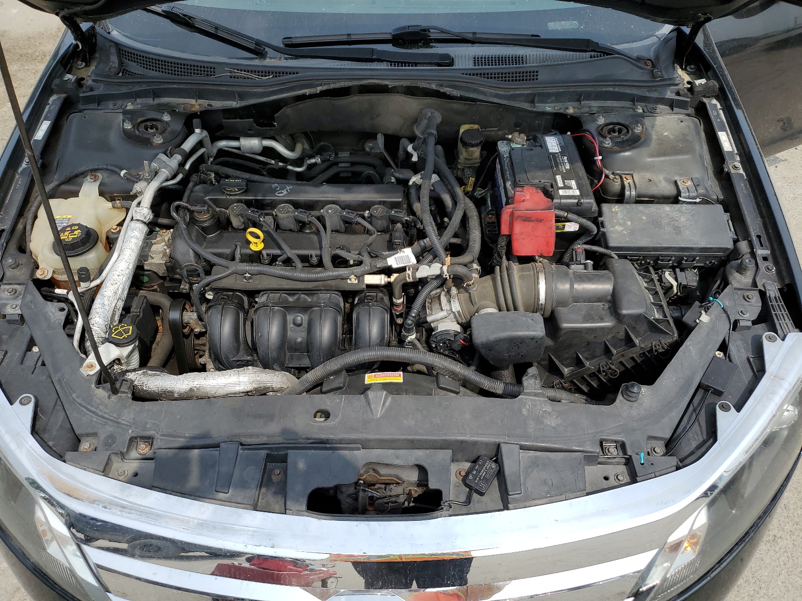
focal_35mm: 26
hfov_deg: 67.3
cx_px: 401
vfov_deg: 53.1
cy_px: 300
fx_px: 602
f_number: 1.5
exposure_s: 1/2500
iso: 50
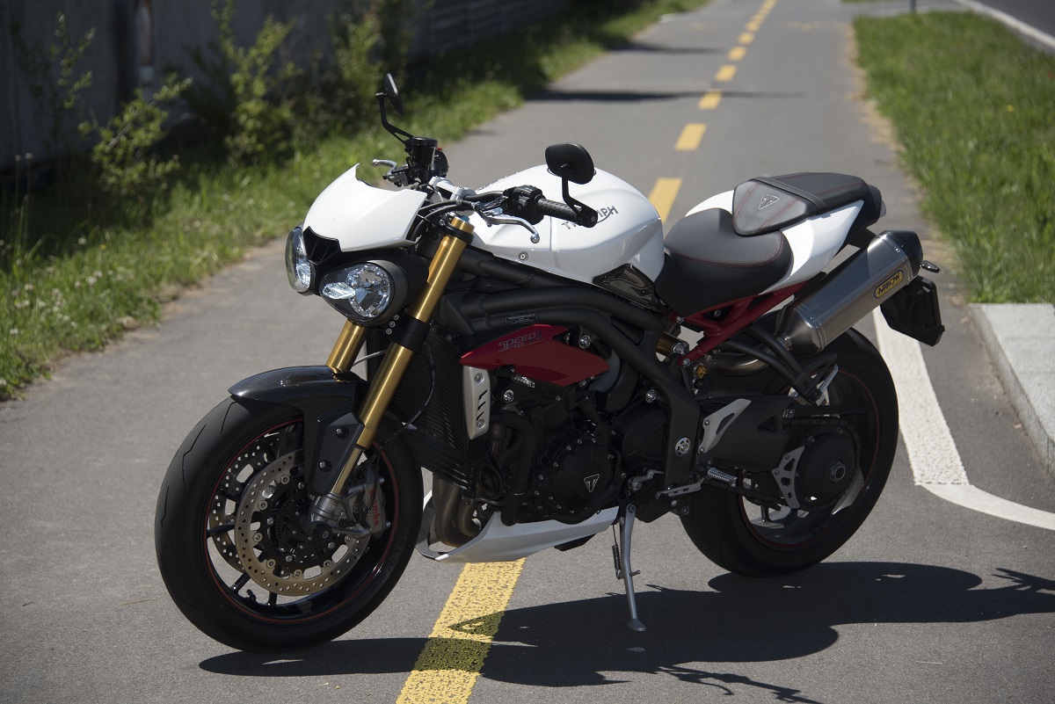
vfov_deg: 11.2
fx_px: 3576
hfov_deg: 16.8
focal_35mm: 122
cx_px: 528
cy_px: 352
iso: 200
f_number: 8
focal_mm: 122
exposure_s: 1/1000
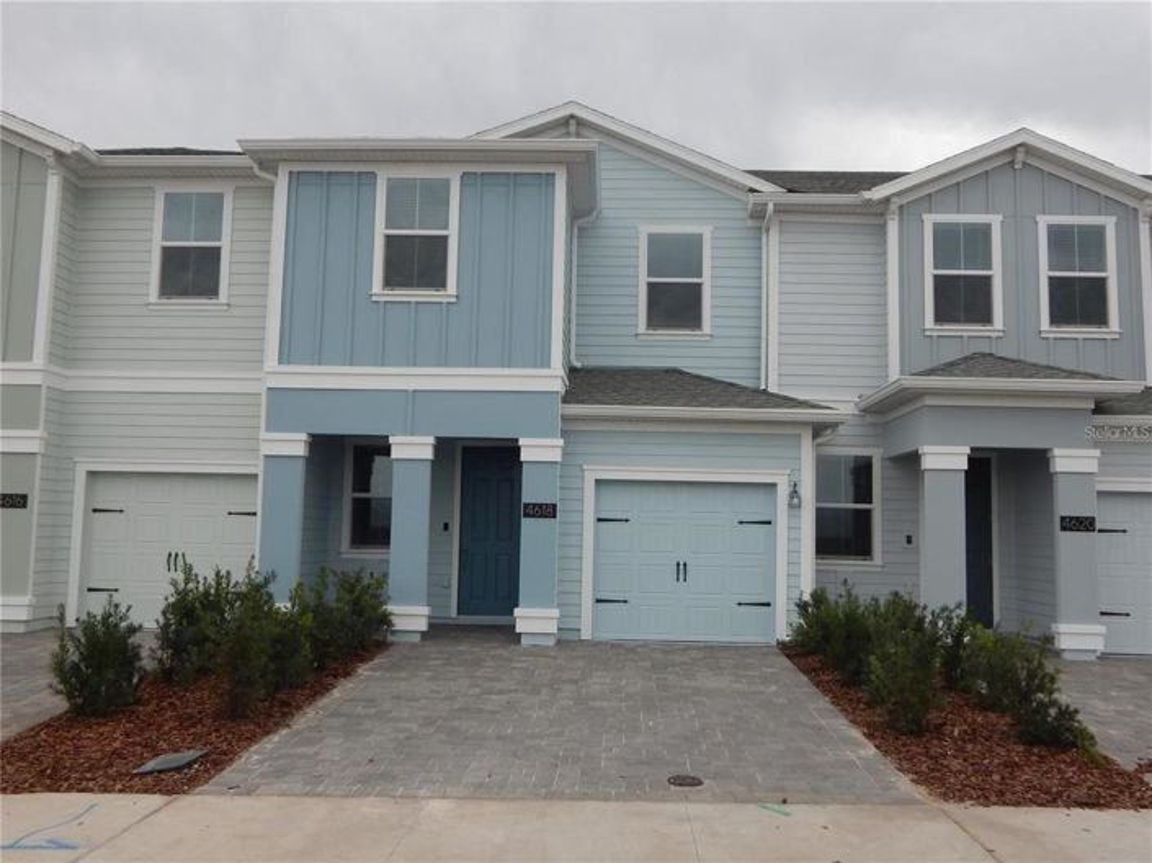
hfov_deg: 58.4
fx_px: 1031
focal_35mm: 31
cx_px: 576
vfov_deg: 45.4
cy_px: 432
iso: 125
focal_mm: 5.6
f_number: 3.2
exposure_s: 1/640
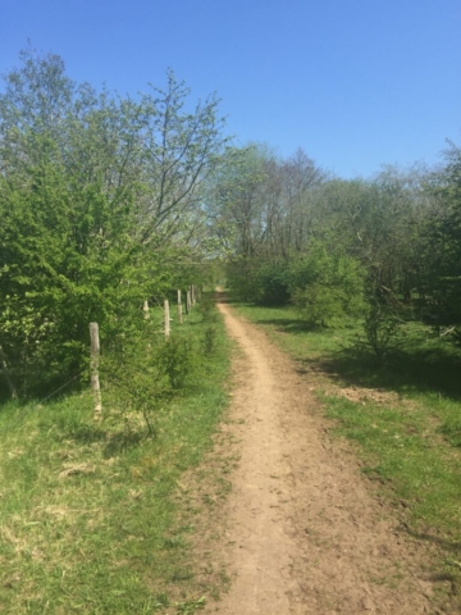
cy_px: 308
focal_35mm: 29
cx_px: 230
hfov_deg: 48.2
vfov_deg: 61.7
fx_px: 515
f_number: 2.2
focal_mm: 4.15
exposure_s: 1/1199
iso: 32
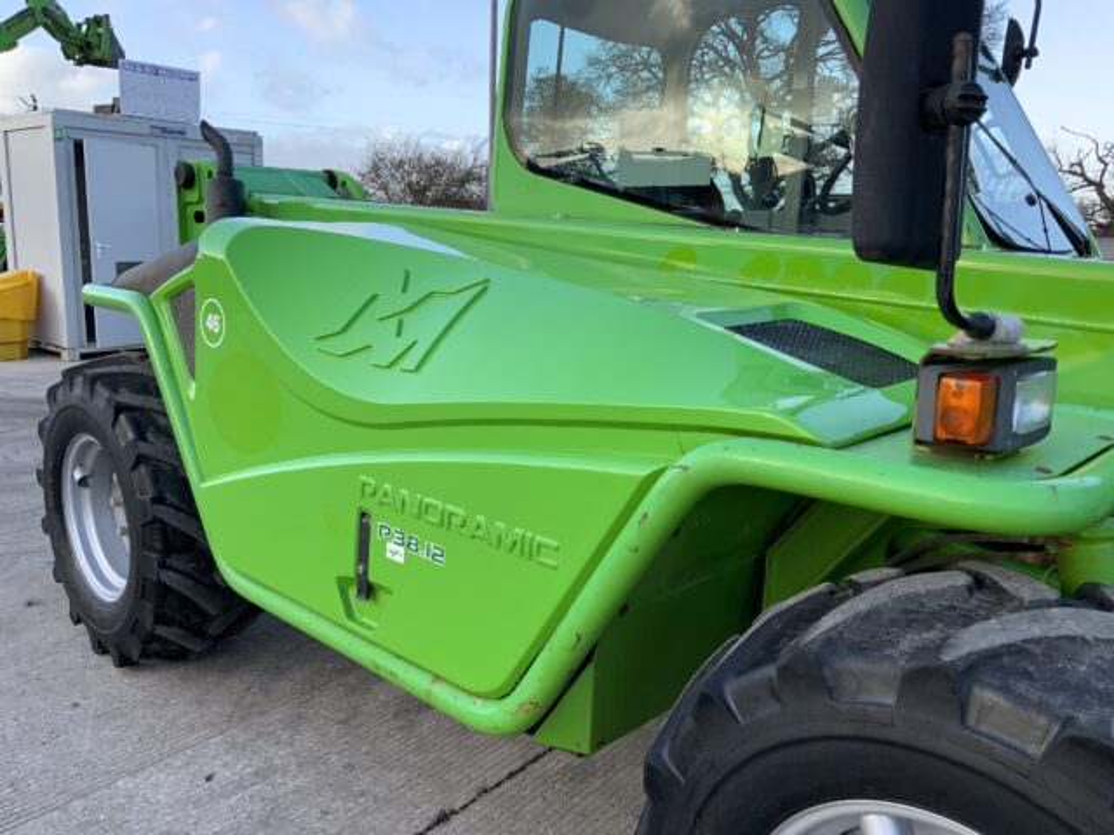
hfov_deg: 61.7
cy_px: 418
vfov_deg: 48.2
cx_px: 557
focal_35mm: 29
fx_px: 933
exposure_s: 1/310
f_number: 1.8
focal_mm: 3
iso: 16
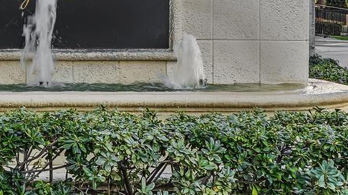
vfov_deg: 10.9
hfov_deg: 18.9
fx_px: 1024
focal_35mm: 111
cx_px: 28
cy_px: 27
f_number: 8
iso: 200
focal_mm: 31
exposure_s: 1/40
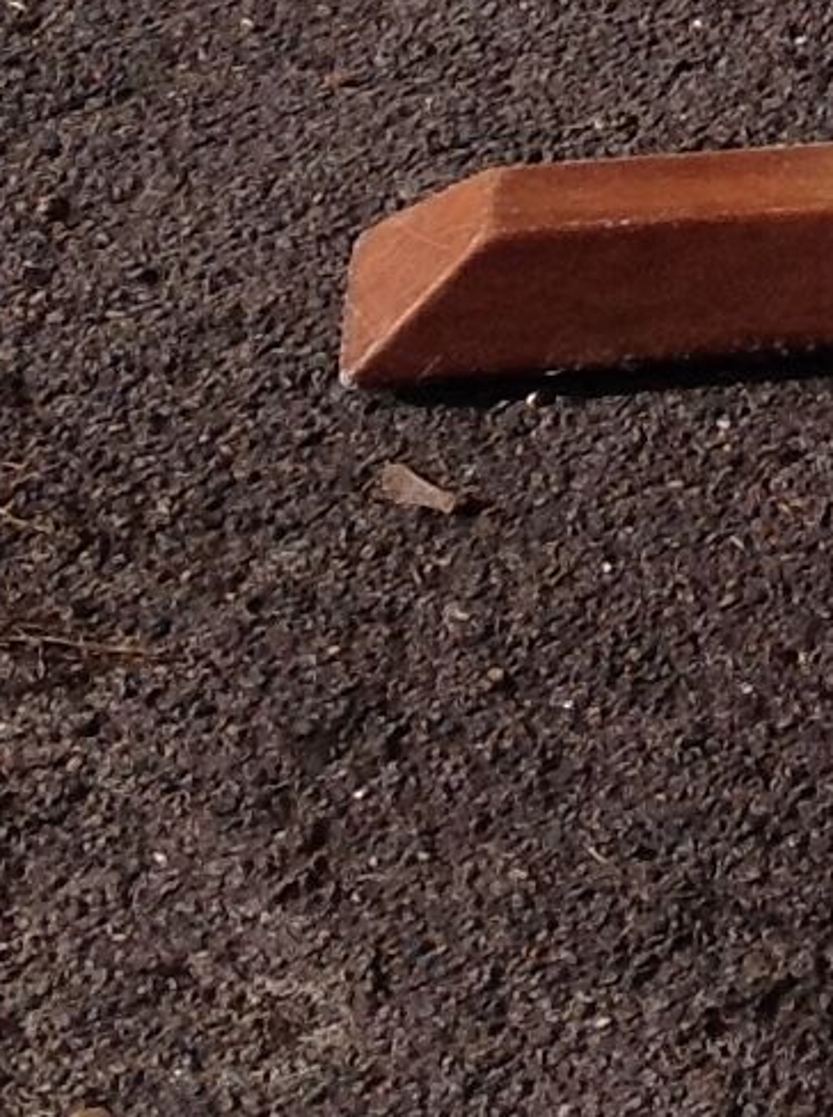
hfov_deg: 7.7
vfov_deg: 9.8
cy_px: -1259
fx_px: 5989
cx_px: 1458
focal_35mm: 186
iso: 50
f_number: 2.4
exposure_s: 1/1008
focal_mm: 4.28
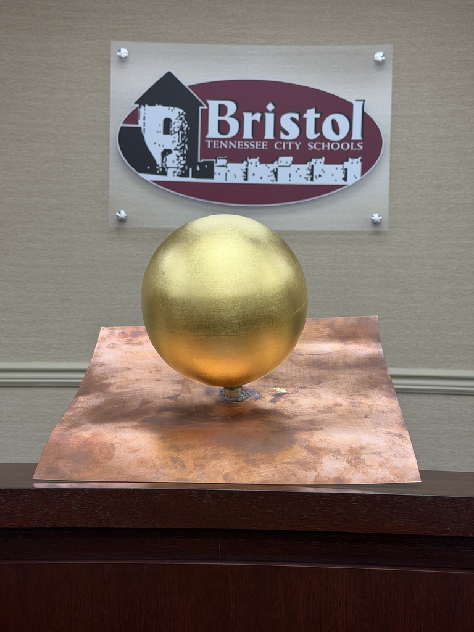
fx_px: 876
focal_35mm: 48
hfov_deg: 30.3
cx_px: 237
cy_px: 316
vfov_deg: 39.7
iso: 125
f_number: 1.78
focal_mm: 6.76
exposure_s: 1/120
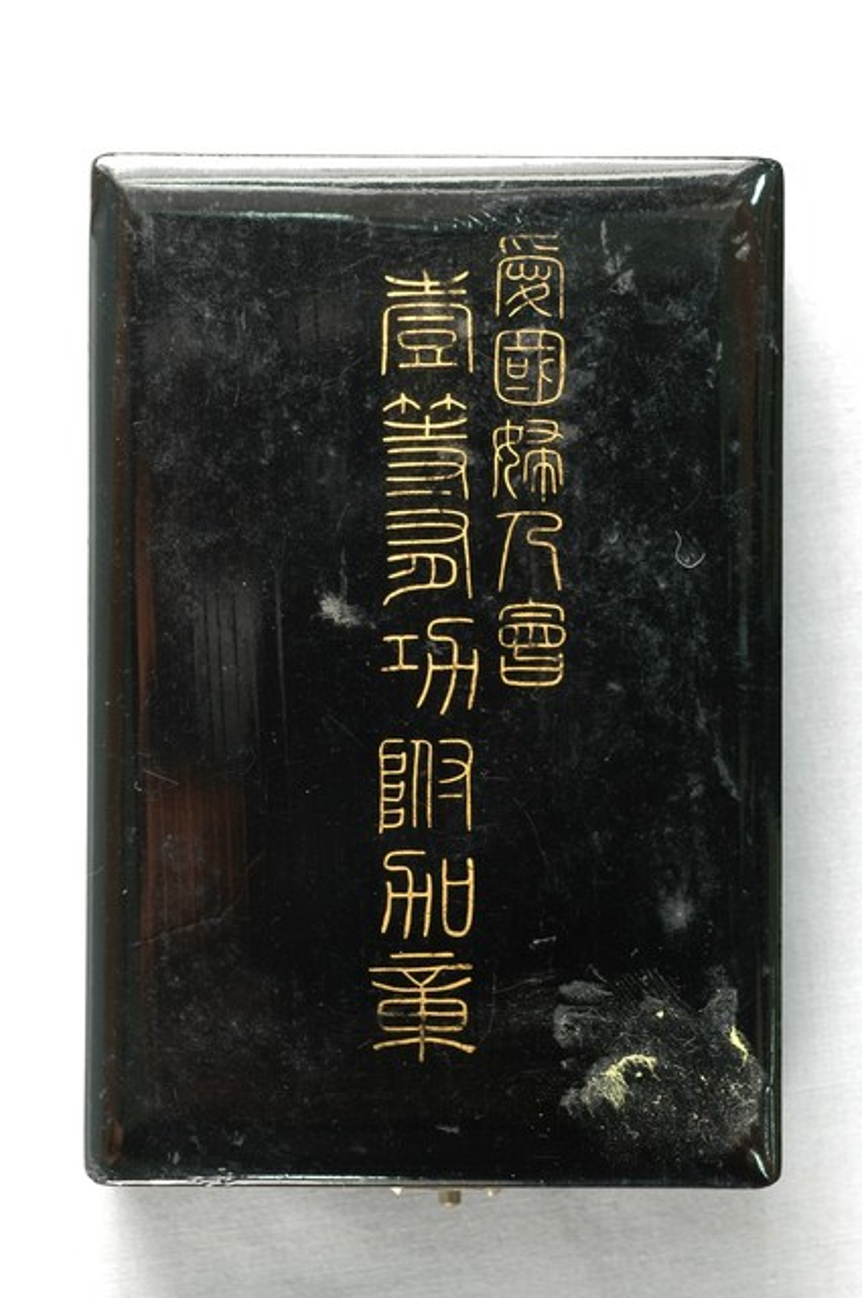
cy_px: 649
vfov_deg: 22.6
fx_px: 3241
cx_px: 431
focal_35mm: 90
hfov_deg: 15.1
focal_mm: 60
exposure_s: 1/4
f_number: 8
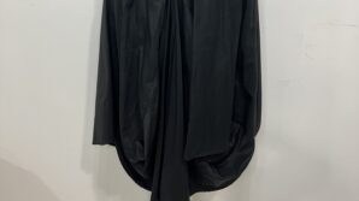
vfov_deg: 27.8
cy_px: 19
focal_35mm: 41
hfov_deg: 49.4
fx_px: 390
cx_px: 180
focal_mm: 3.99
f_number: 1.8
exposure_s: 1/50
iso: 125
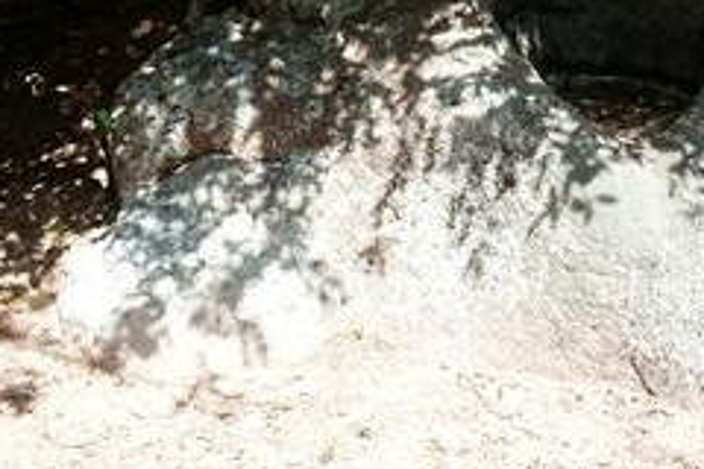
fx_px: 1271
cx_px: 490
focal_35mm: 65
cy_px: 41
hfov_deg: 30.6
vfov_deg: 20.5
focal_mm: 4.5
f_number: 4
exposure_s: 1/200
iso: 100
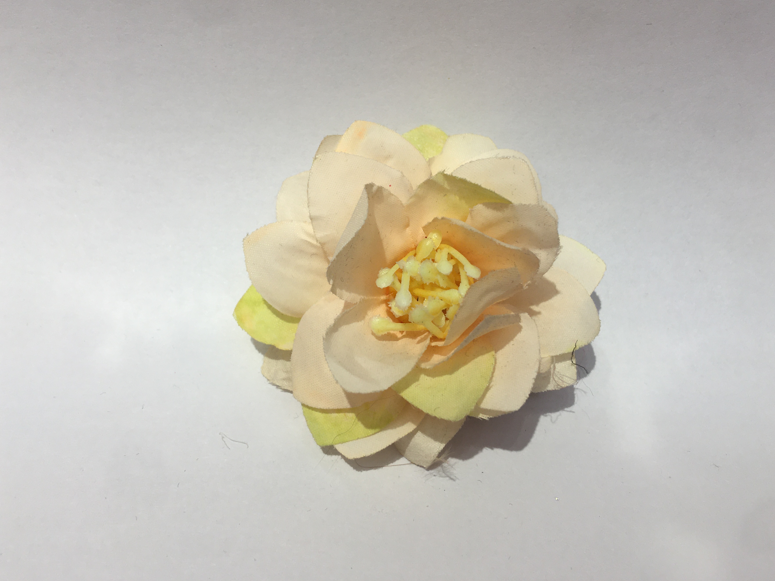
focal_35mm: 33
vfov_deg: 42.9
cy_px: 265
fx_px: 739
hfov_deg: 55.3
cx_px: 406
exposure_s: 1/100
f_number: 2.2
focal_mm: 4.15
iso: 32
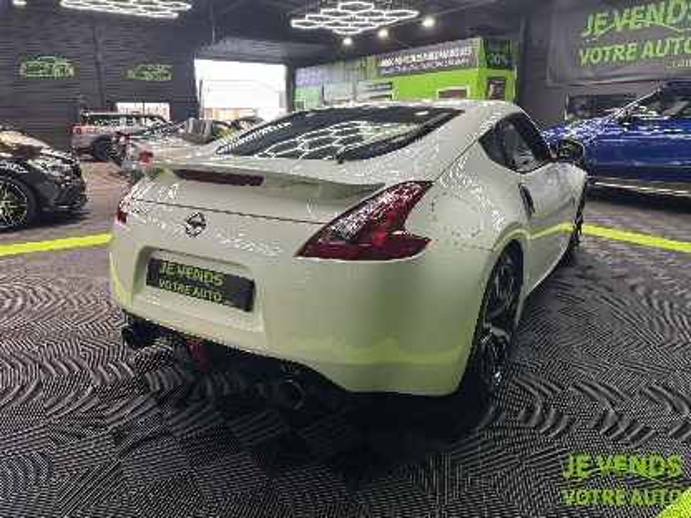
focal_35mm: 24
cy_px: 259
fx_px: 479
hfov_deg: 71.6
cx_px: 346
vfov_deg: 56.8
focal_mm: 6.76
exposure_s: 1/100
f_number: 1.78
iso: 160
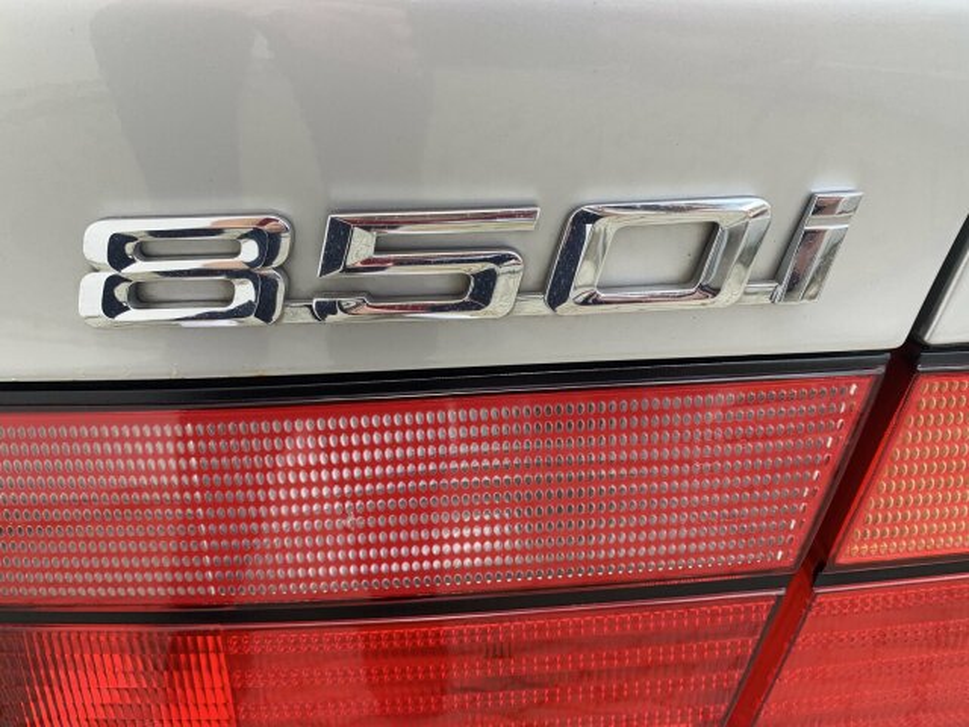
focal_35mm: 26
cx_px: 484
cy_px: 364
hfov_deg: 67.3
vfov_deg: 53.1
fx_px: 728
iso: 25
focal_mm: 4.25
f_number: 1.8
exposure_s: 1/293
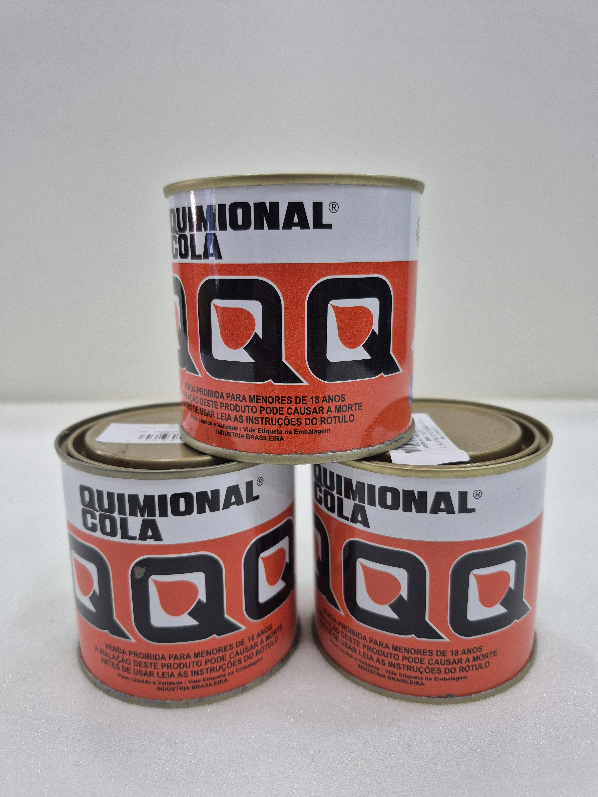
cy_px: 398
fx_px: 530
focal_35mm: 23
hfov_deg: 58.9
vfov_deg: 73.9
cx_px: 299
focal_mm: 5.4
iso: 200
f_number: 1.8
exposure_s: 1/120
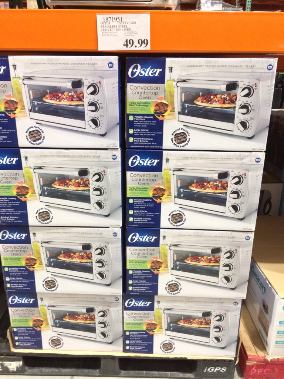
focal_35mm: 29
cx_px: 142
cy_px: 190
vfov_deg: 61.7
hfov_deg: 48.2
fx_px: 317
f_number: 2.2
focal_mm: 4.15
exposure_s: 1/30
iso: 200
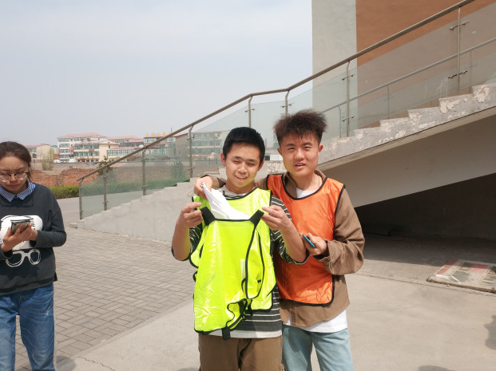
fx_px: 473
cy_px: 181
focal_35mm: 33
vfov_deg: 42.9
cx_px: 245
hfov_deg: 55.4
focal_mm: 4.5
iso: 100
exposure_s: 1/1013
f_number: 2
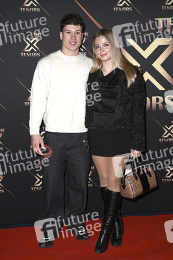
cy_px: 130
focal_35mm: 50
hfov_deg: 26.9
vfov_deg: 39.6
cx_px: 86
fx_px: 361
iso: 125
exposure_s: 1/200
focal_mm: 50
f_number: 5
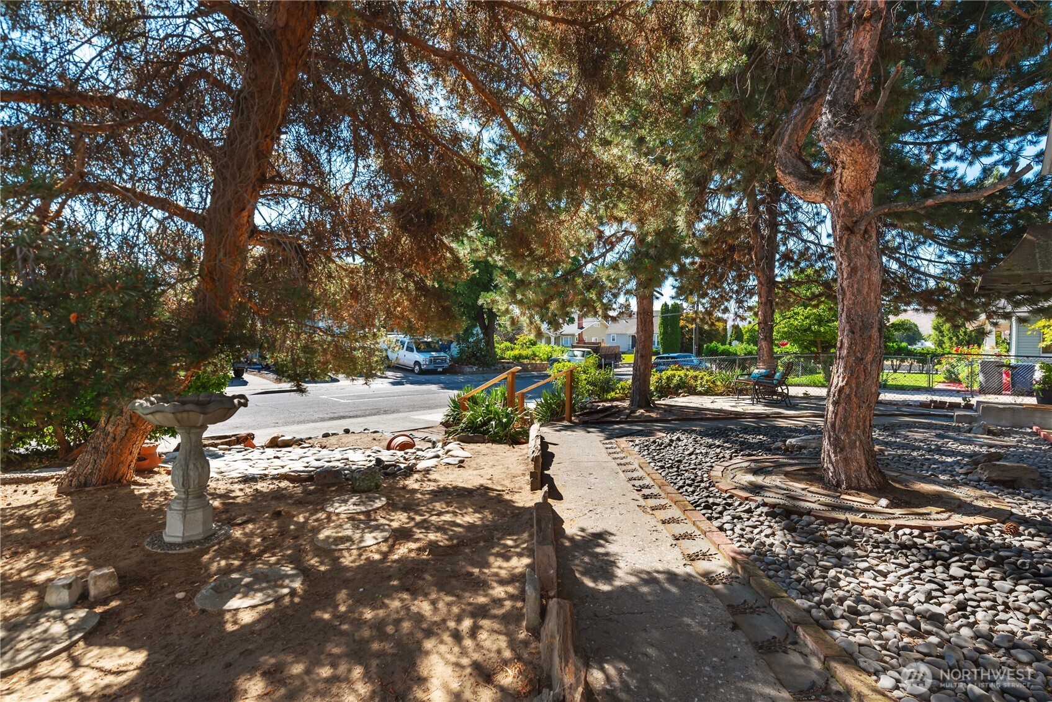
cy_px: 351
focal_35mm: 17
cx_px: 526
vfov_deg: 70.5
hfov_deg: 93.3
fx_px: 497
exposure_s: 1/200
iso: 100
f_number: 8
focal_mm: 17
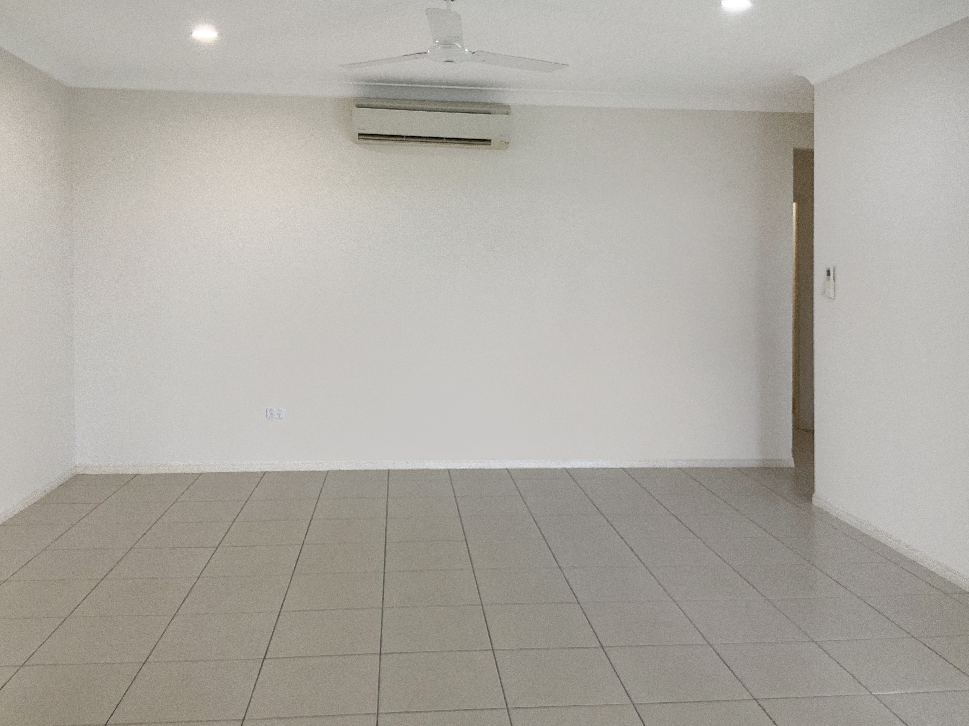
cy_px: 363
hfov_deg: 61.7
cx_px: 484
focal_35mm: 29
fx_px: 812
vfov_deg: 48.2
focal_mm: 3
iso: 64
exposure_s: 1/100
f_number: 1.8
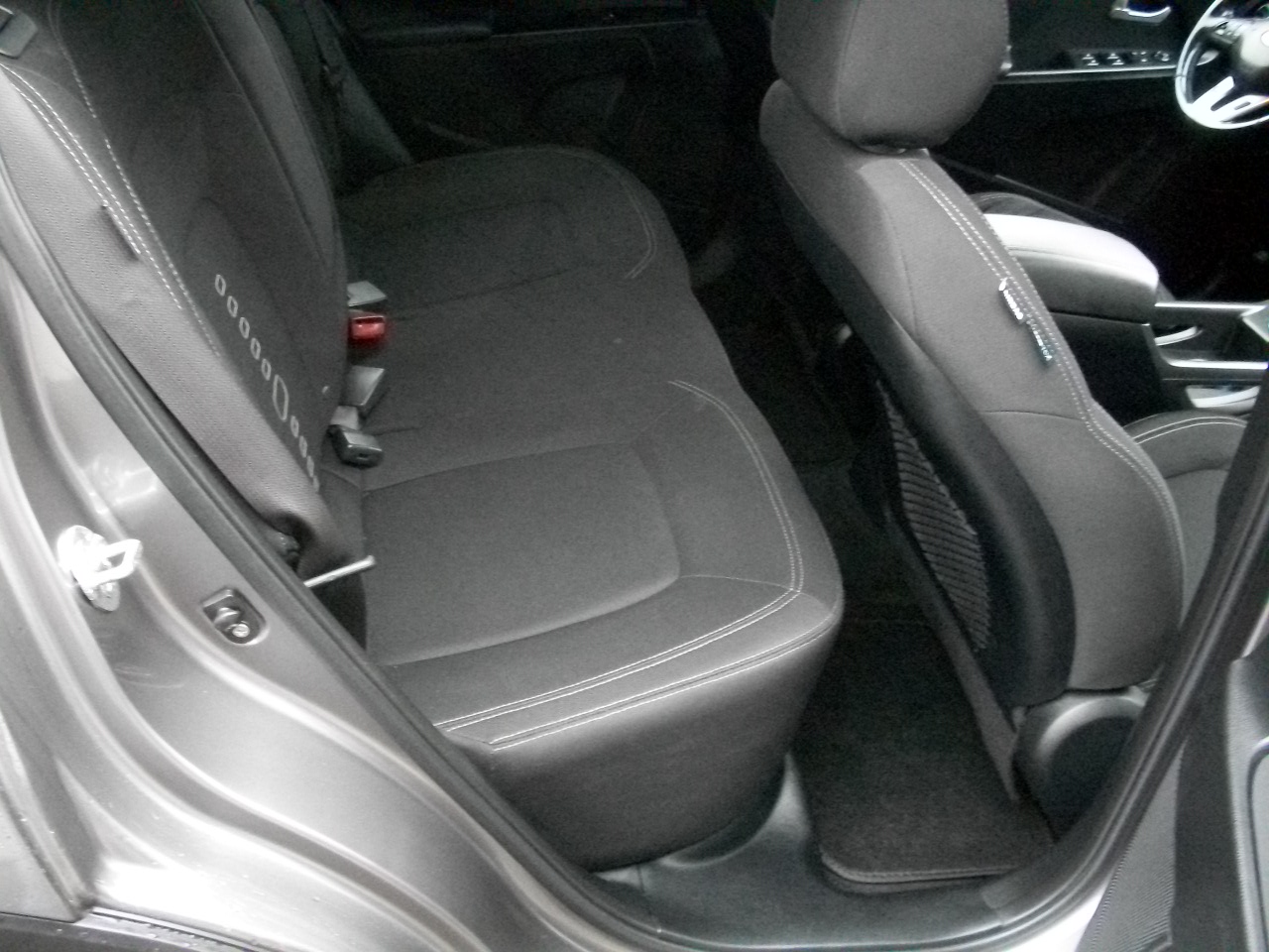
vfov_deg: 40.7
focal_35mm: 35
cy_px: 476
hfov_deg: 52.6
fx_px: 1283
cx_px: 634
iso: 800
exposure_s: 1/40
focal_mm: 6.3
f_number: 3.1
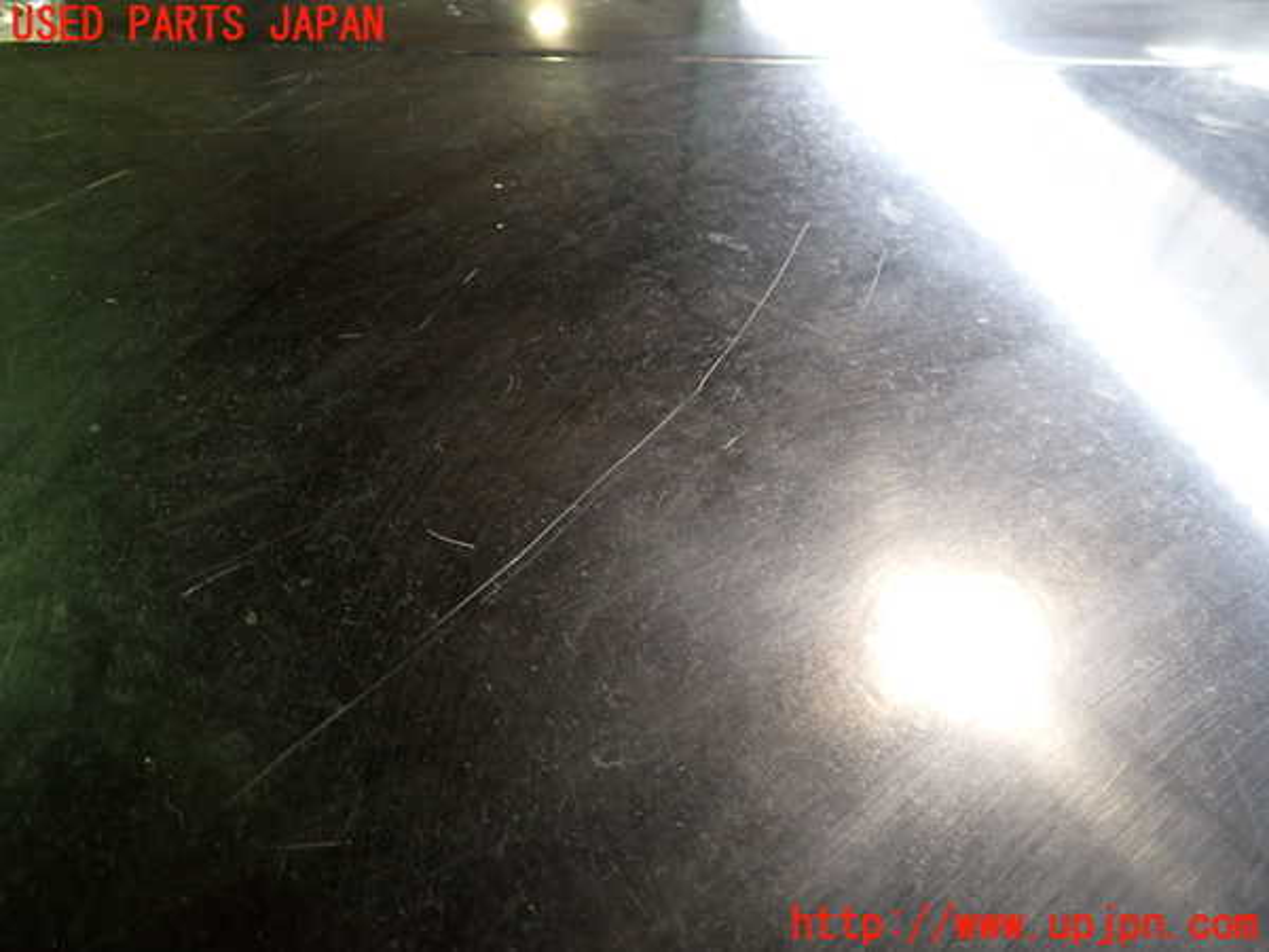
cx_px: 634
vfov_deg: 54.9
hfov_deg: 69.4
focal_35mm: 25
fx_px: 916
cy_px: 476
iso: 500
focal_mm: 4.5
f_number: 2
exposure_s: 1/30
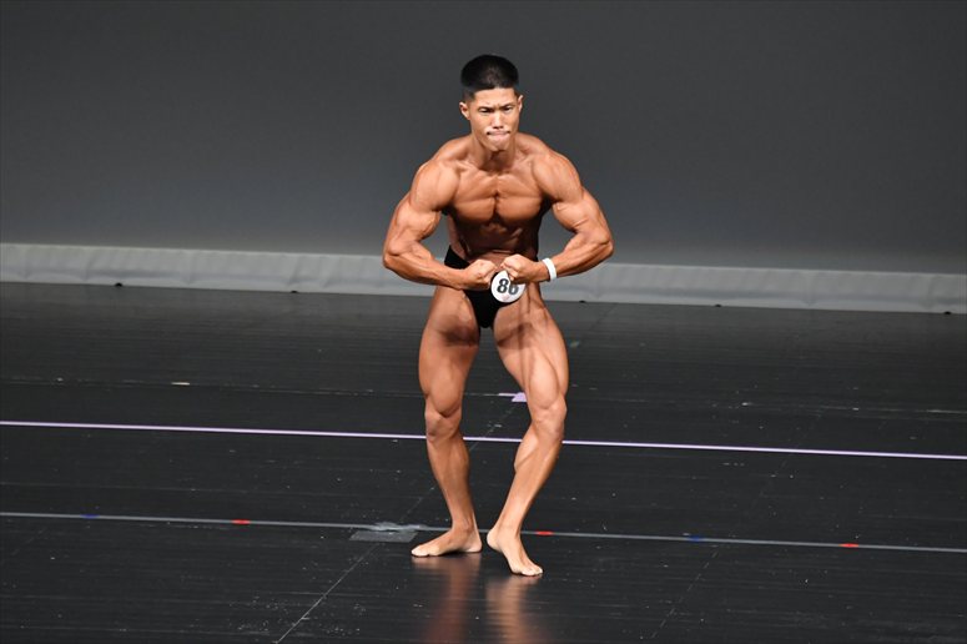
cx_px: 484
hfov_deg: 5.5
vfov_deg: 3.7
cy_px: 322
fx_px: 10068
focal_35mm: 375
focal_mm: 250
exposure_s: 1/400
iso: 4000
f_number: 5.6
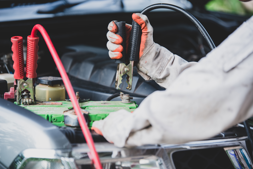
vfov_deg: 8.9
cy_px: 84
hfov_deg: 13.2
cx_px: 126
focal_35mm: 155
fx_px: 1090
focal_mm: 155
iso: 320
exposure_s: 1/200
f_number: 2.8
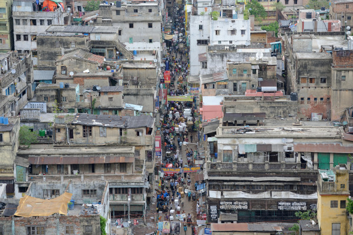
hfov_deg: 20.0
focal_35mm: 102
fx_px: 1000
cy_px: 118
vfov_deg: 13.4
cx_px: 176
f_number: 4
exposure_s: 1/60
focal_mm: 102
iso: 200
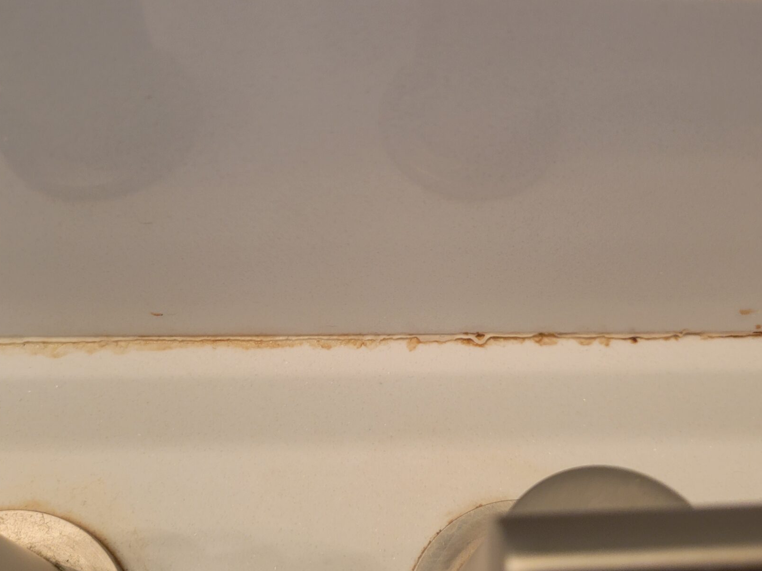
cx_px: 401
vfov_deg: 42.9
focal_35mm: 33
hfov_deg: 55.3
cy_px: 293
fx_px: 726
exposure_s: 1/60
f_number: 1.8
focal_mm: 5.4
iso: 250
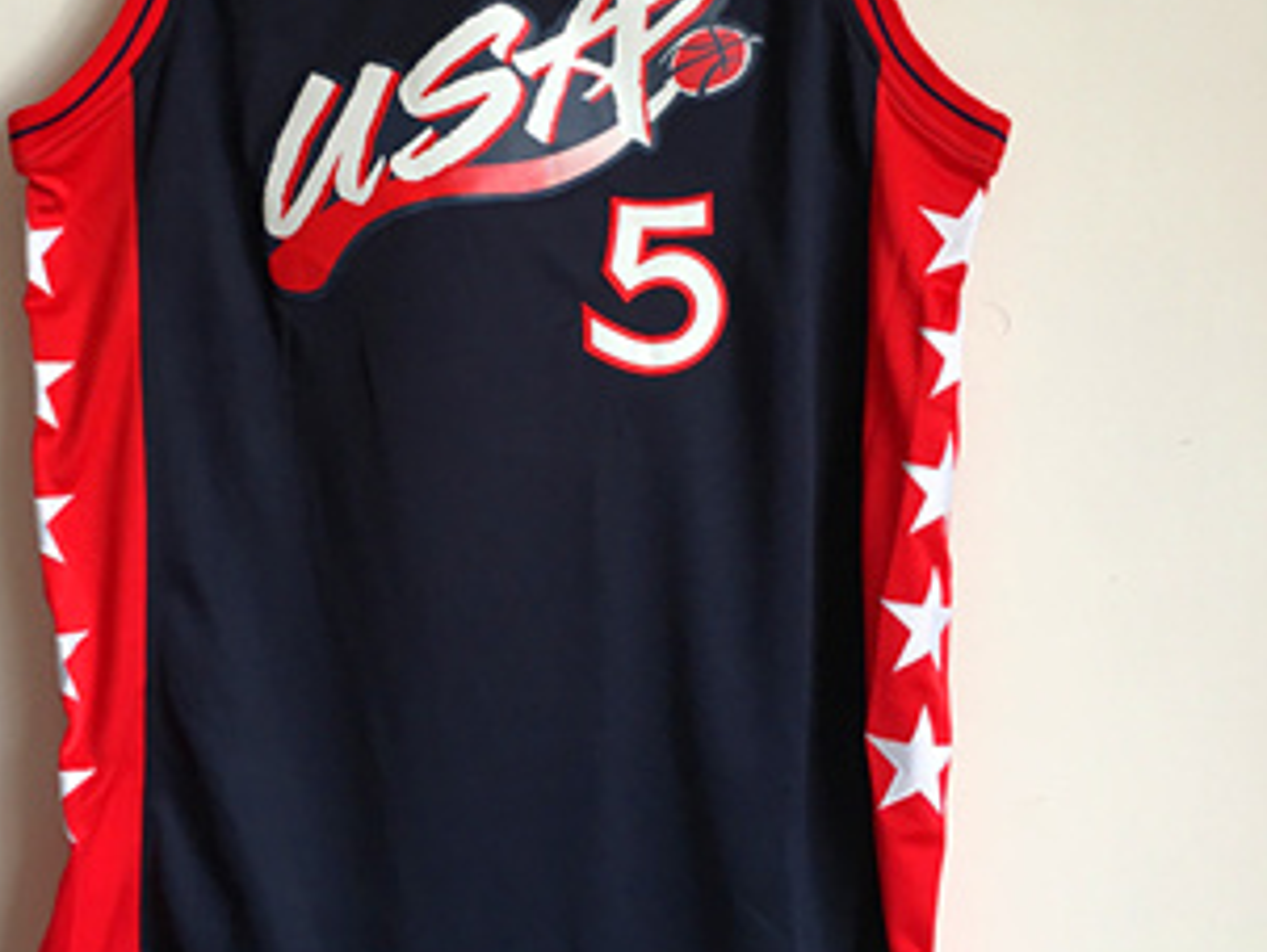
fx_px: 1758
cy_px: 317
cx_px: 474
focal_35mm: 48
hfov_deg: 39.4
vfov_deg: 30.1
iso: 32
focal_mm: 4.15
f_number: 2.2
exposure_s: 1/33
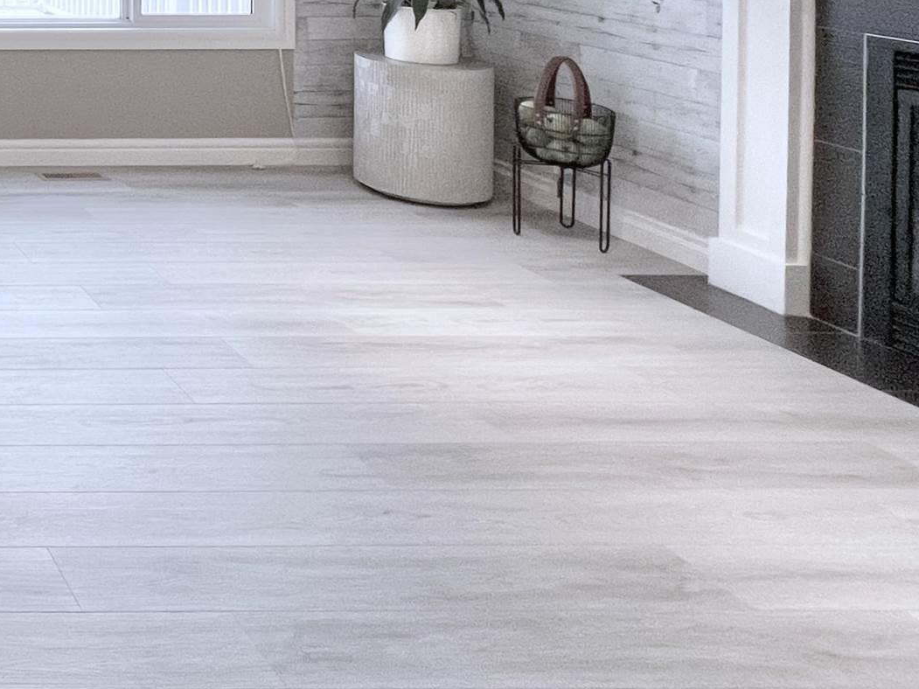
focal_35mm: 38
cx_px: -340
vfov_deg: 31.8
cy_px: -128
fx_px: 1009
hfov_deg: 32.7
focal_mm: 1.57
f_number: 1.8
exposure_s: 1/120
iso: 125
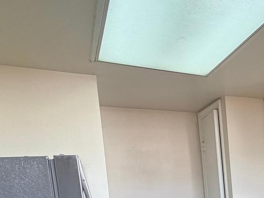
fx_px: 336
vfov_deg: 30.3
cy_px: 204
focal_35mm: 44
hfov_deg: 33.9
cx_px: 323
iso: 160
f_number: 2.2
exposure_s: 1/90
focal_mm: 2.22
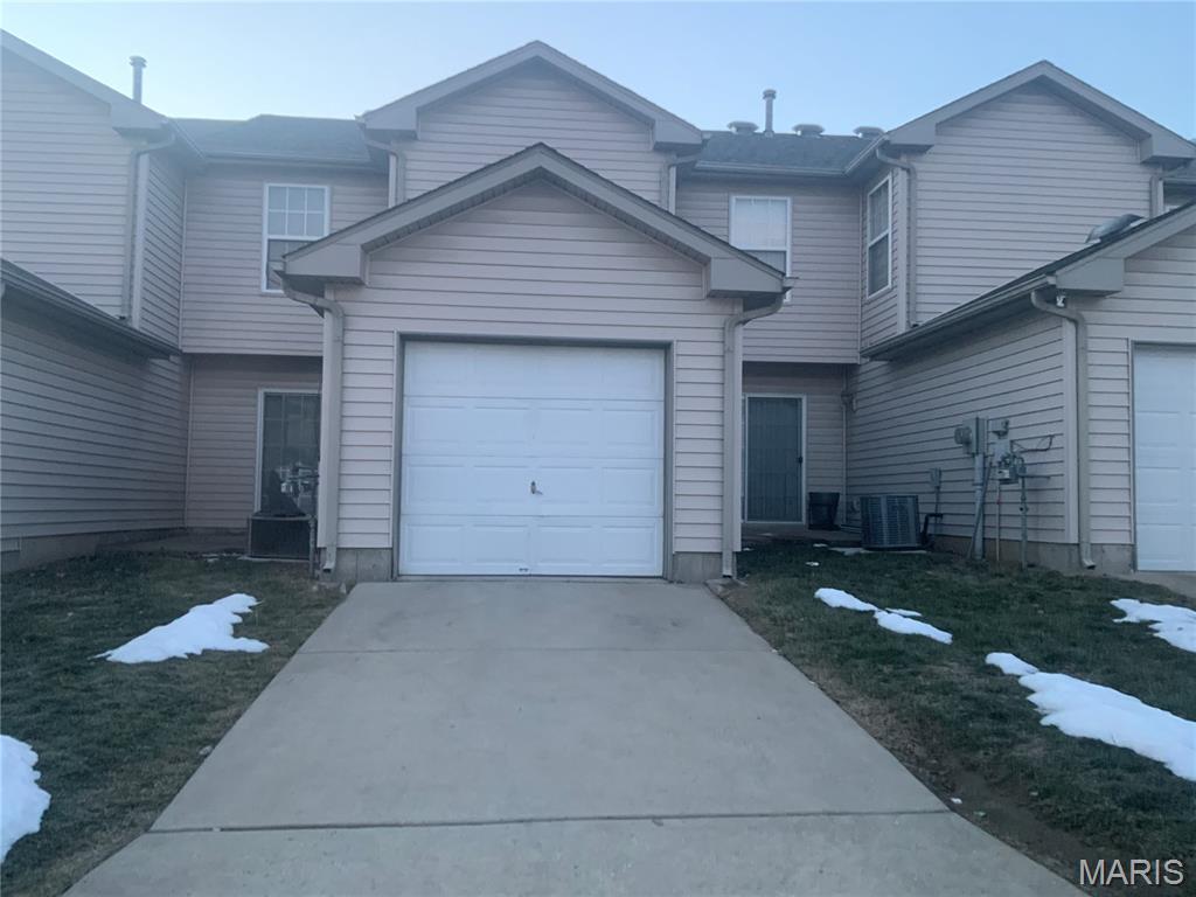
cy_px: 448
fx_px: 1002
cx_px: 598
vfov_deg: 48.2
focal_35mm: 29
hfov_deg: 61.7
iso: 125
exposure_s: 1/60
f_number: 1.8
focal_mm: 3
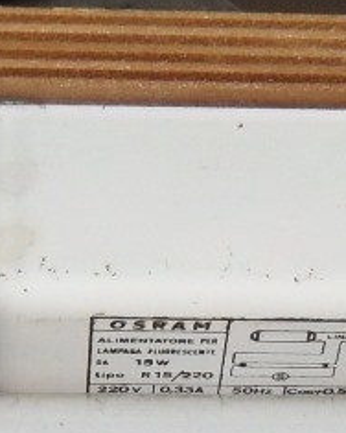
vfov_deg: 35.7
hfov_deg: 29.0
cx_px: 217
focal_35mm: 52
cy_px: 282
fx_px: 666
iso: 200
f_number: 3.4
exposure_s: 1/45
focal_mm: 5
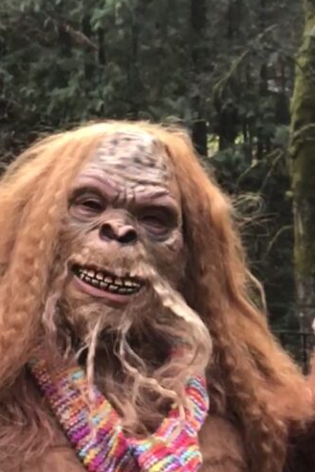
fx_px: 905
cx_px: 159
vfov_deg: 29.2
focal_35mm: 69
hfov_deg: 19.7
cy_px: 282
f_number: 2.2
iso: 160
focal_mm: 2.87
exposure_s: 1/120
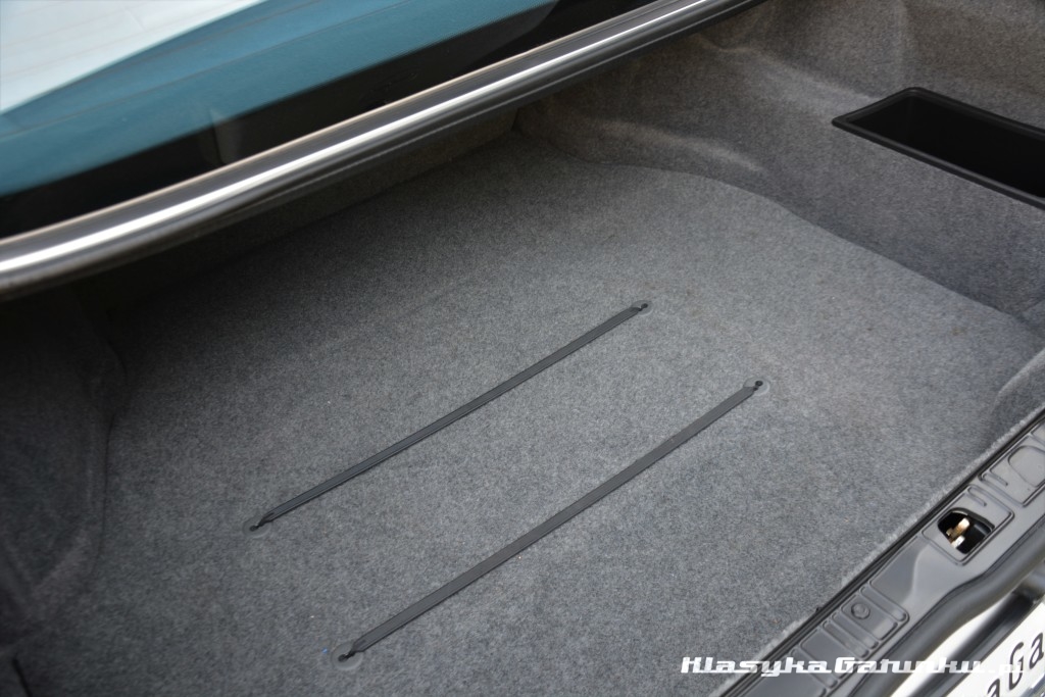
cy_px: 348
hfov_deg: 59.5
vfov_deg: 41.7
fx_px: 914
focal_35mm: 32
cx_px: 522
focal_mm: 21
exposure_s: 1/60
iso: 450
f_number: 4
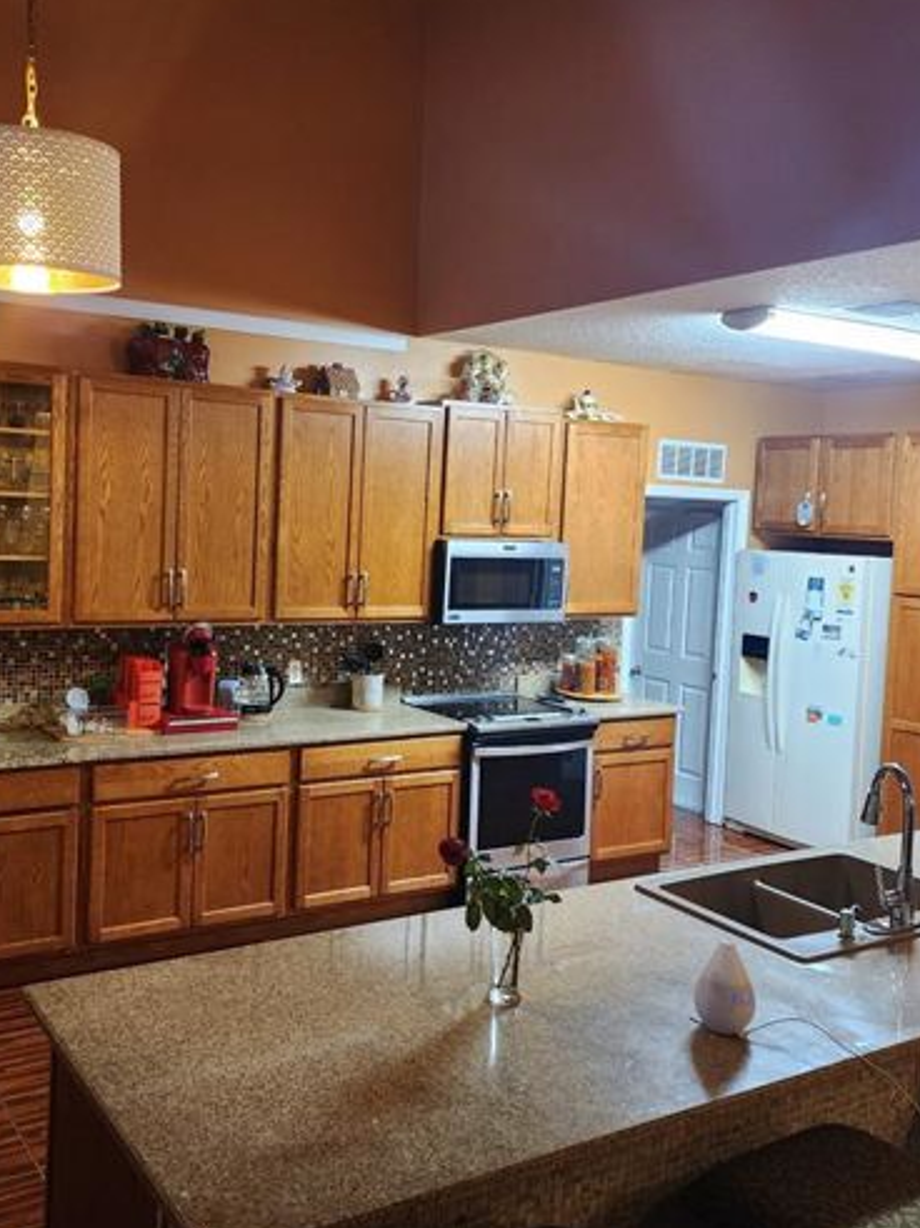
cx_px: 371
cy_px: 603
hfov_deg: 42.7
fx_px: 1170
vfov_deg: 55.4
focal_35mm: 33
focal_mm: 6.4
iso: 640
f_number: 1.8
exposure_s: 1/40
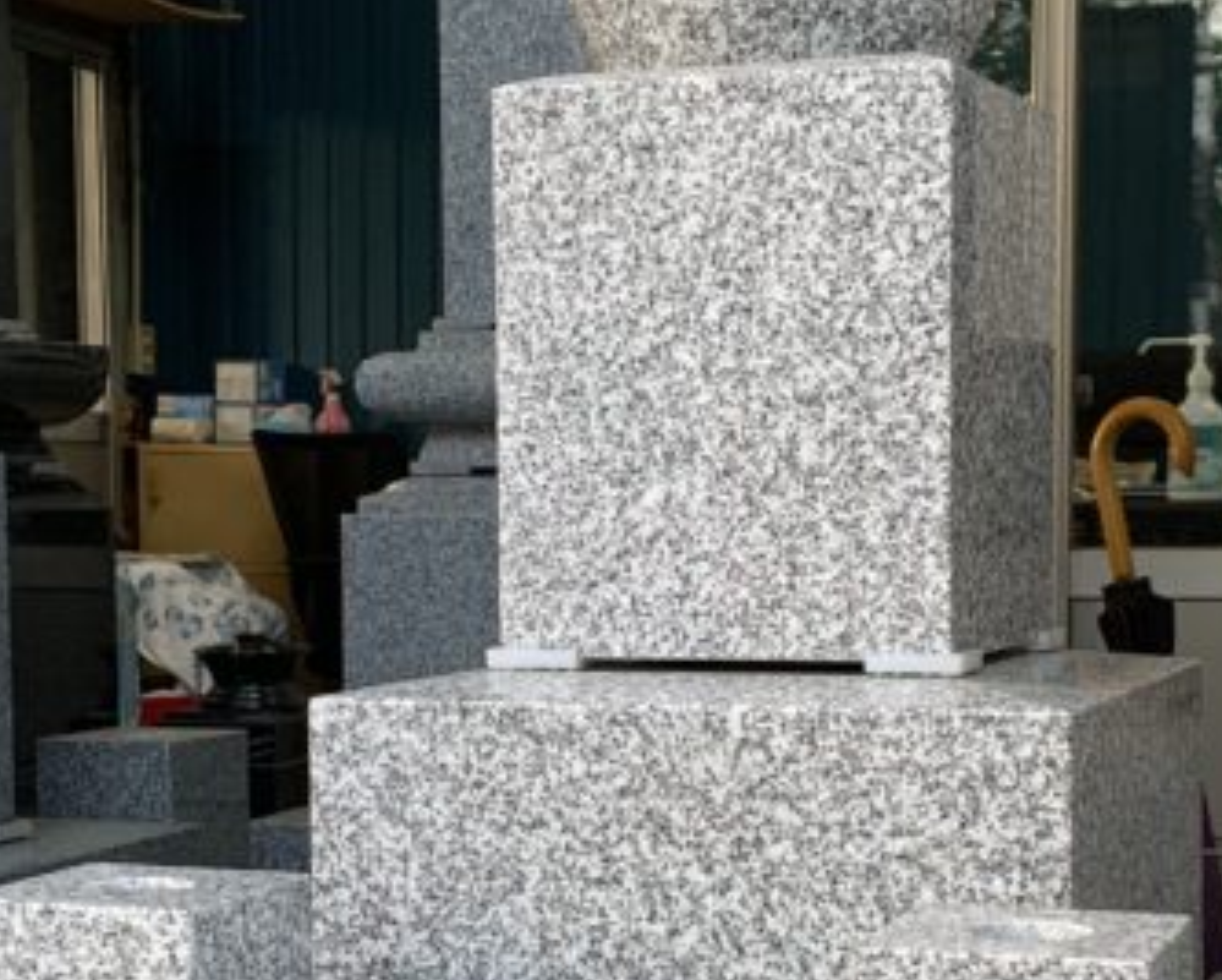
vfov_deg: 19.6
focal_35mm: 78
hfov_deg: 24.4
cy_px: 697
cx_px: 628
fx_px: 2823
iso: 80
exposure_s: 1/120
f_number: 1.8
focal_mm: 4.25
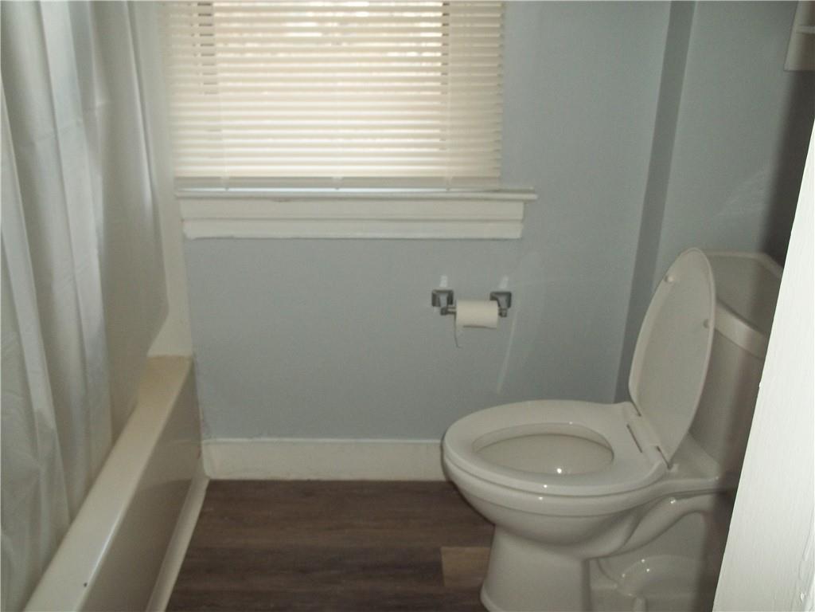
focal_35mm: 33
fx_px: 777
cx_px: 408
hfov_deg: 55.4
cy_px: 306
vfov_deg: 42.9
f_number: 3.3
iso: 160
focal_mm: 5.9
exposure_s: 1/30
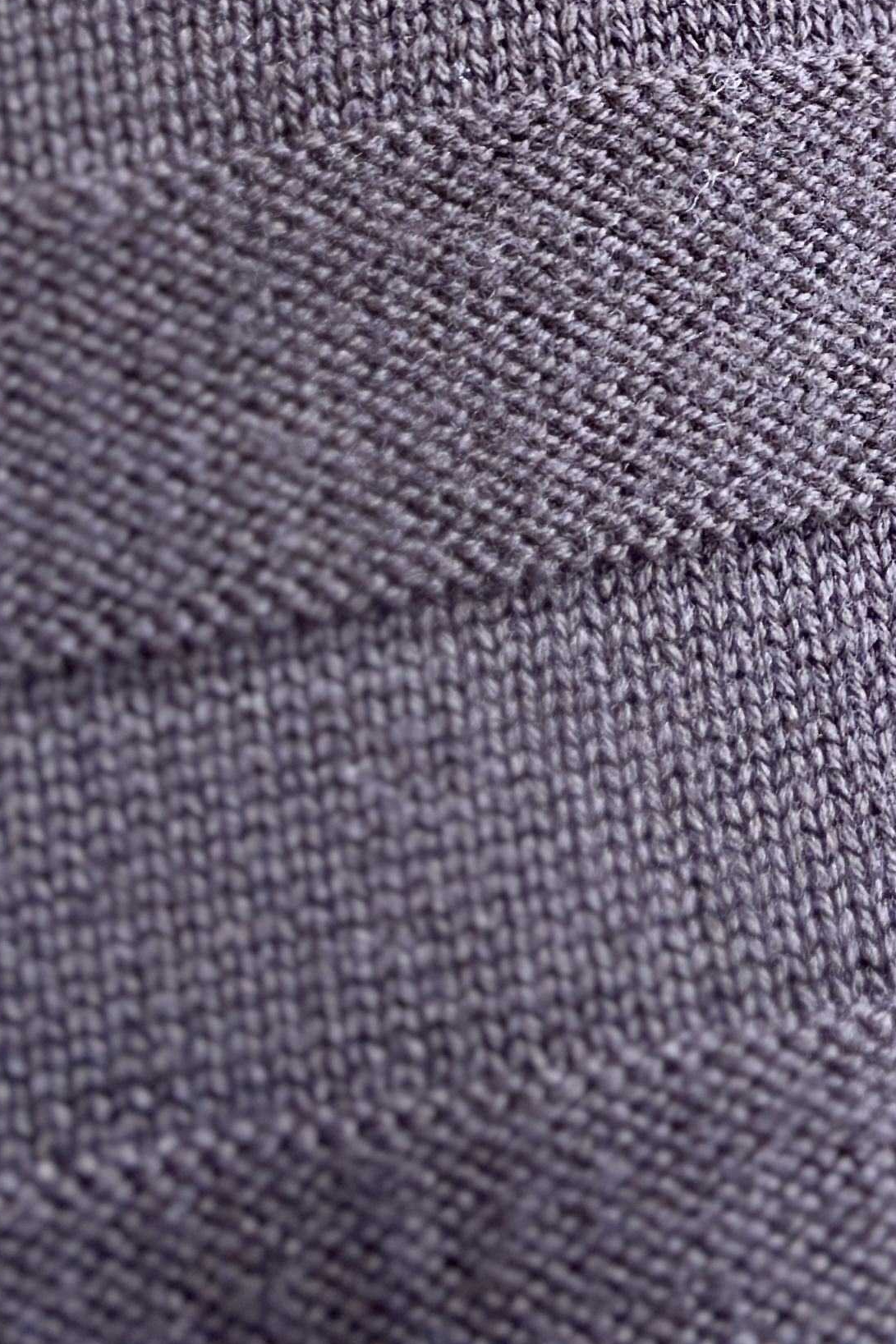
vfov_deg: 16.0
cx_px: 942
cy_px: -308
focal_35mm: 123
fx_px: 4593
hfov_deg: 11.0
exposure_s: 1/61
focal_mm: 6.86
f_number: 1.78
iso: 125
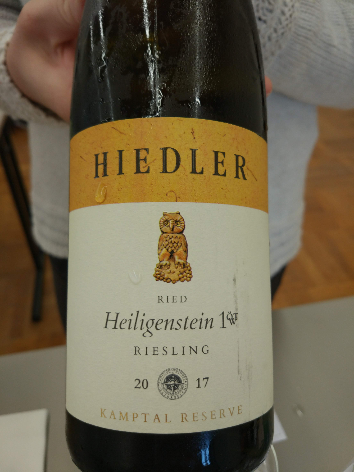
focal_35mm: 28
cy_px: 236
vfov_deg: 63.4
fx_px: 382
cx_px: 177
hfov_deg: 49.7
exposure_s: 1/50
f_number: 2
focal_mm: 4.26
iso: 159
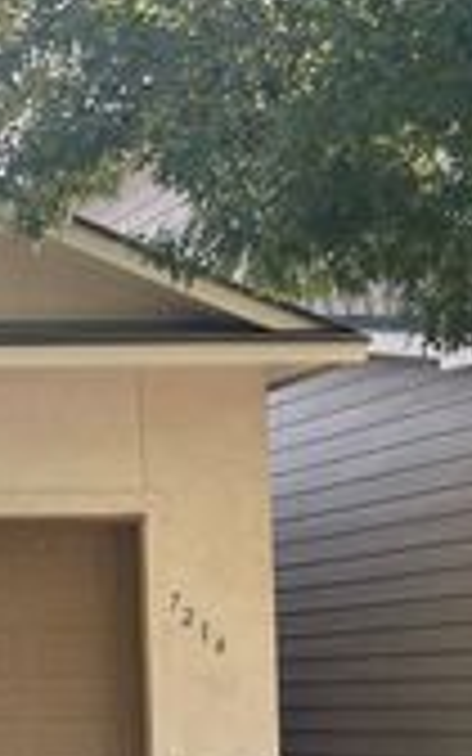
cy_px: 619
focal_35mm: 82
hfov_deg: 12.7
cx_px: -629
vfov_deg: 24.8
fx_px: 1688
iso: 32
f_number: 1.6
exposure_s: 1/292
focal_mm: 5.1
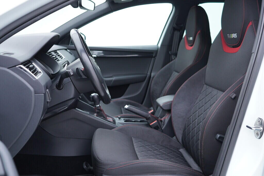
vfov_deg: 36.9
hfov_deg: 53.1
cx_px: 132
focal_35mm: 36
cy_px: 88
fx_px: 264
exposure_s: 1/40
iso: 200
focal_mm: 24
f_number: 2.8
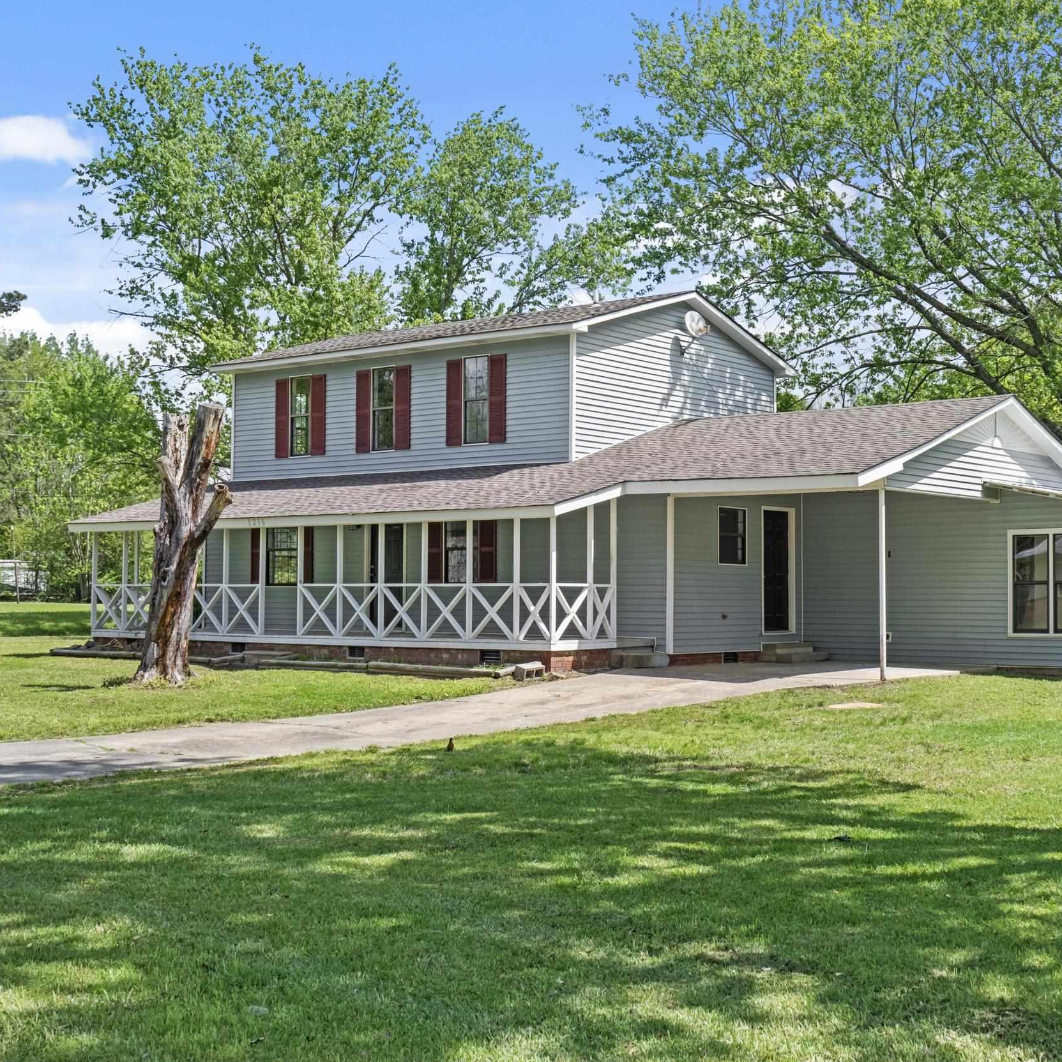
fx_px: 1597
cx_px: 701
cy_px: 530
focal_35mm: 46
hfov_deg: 36.4
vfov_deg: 36.8
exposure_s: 1/500
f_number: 8
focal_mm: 24.2
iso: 250
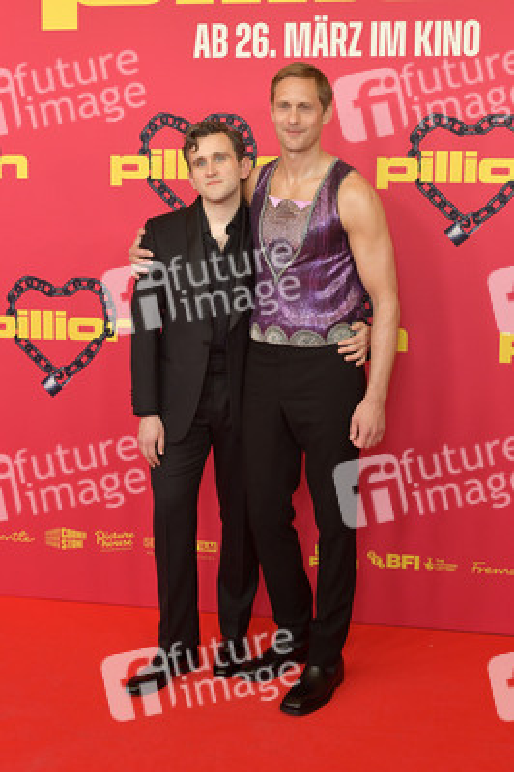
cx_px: 257
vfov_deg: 58.8
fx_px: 686
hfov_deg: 41.0
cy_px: 386
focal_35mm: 32
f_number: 8
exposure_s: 1/250
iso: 1000
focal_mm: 32
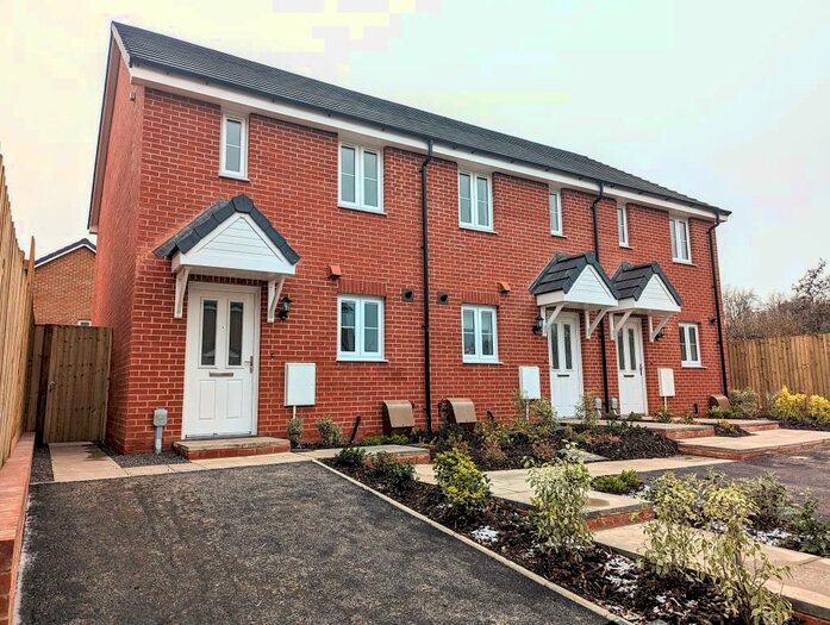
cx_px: 415
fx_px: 576
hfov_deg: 71.5
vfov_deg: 56.9
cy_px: 312
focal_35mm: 24
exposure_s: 1/297
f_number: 1.85
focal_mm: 6.81
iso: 46
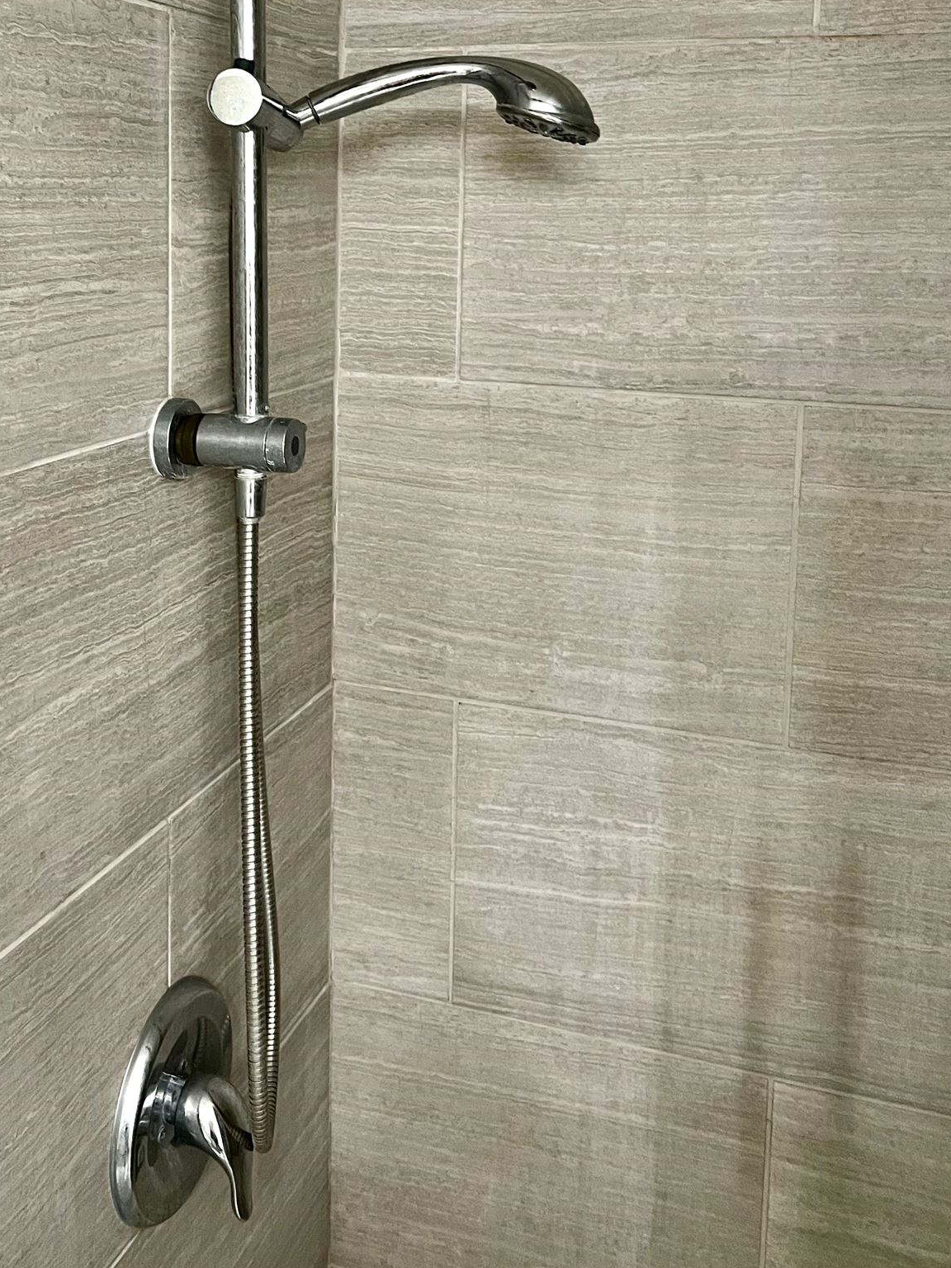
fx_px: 1429
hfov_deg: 36.6
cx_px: 352
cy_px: 348
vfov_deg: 46.5
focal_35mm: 39
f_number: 1.5
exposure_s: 1/41
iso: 250
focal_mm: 5.7
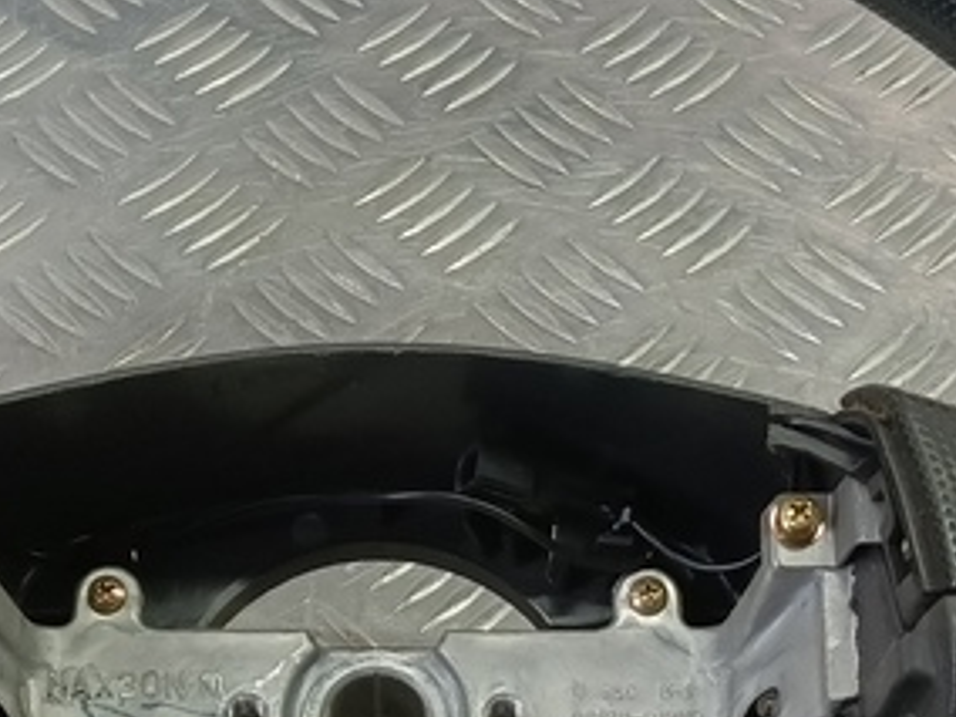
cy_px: 660
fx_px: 2292
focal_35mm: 83
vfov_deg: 17.5
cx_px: 397
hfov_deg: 23.5
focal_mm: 4.11
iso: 136
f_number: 1.6
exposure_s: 1/50
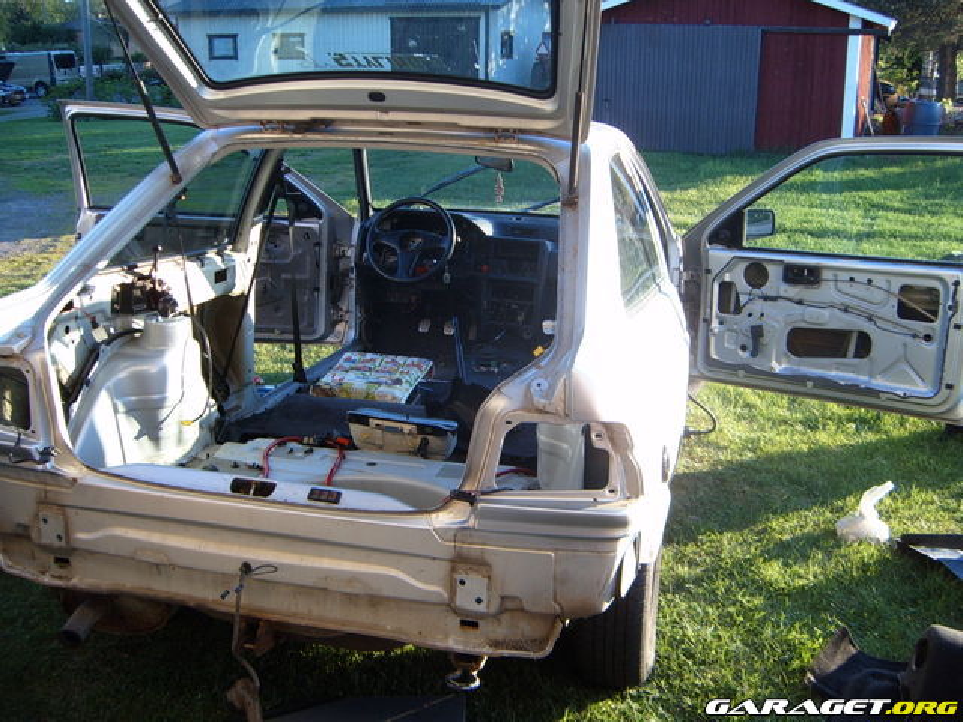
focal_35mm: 37
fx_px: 1029
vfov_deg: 38.7
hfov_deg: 50.1
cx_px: 482
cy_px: 361
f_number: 2.9
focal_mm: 6.2
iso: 63
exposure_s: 1/90
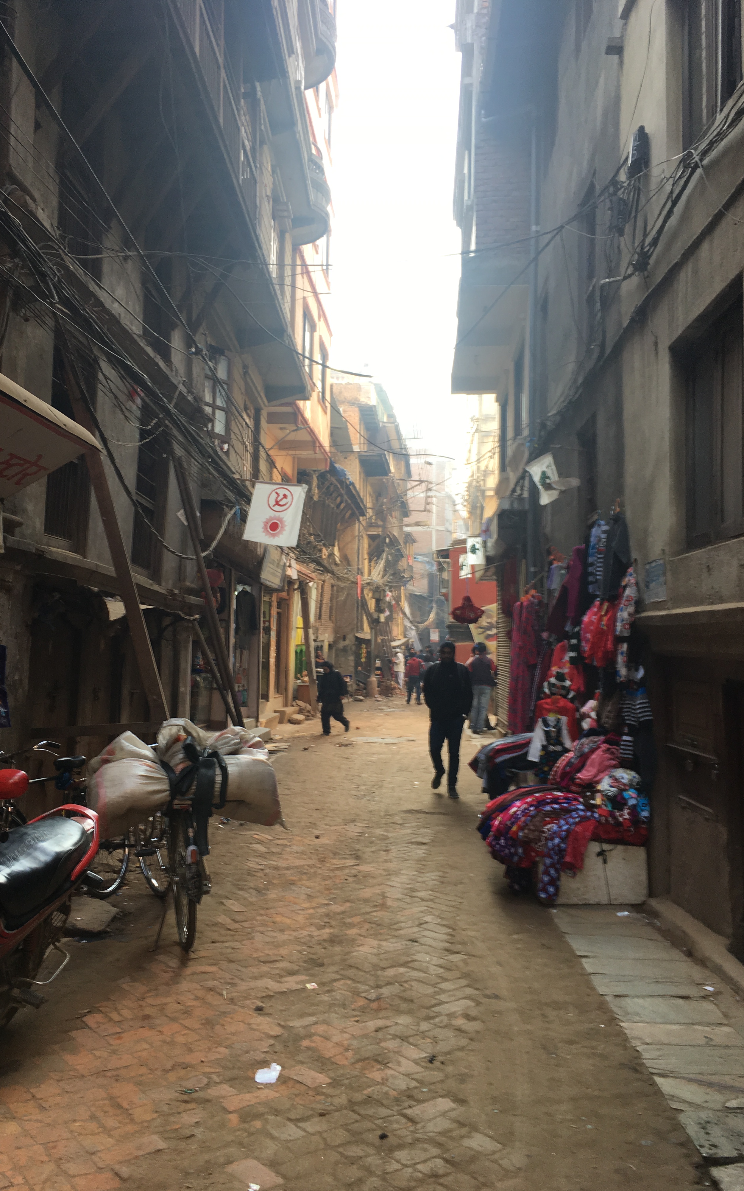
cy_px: 596
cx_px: 315
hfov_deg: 40.5
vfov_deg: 61.2
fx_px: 1006
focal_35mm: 31
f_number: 2.2
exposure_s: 1/100
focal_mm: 4.15
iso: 25
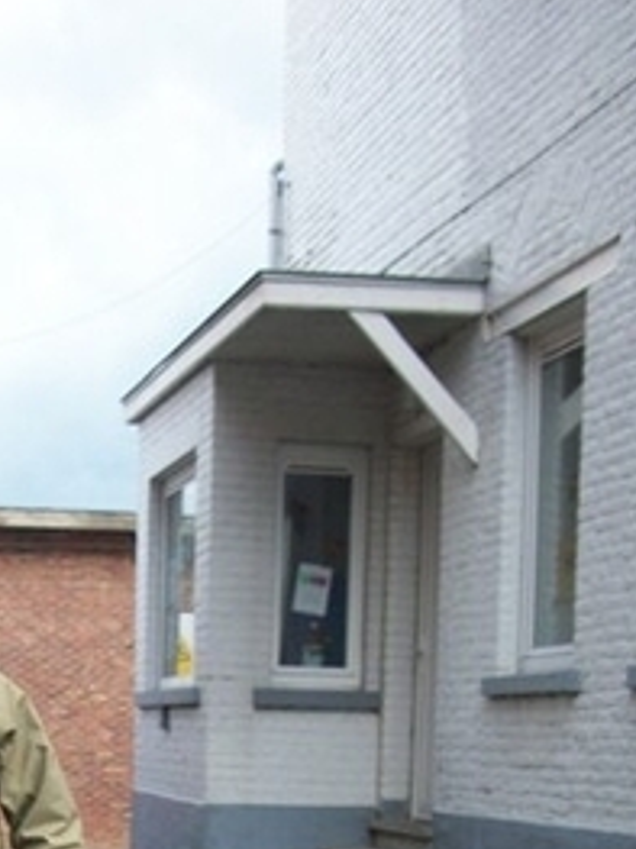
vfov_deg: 24.8
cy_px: 943
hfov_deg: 19.7
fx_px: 1790
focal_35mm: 73
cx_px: 45
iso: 80
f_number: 8.8
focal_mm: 5.7
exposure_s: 1/50
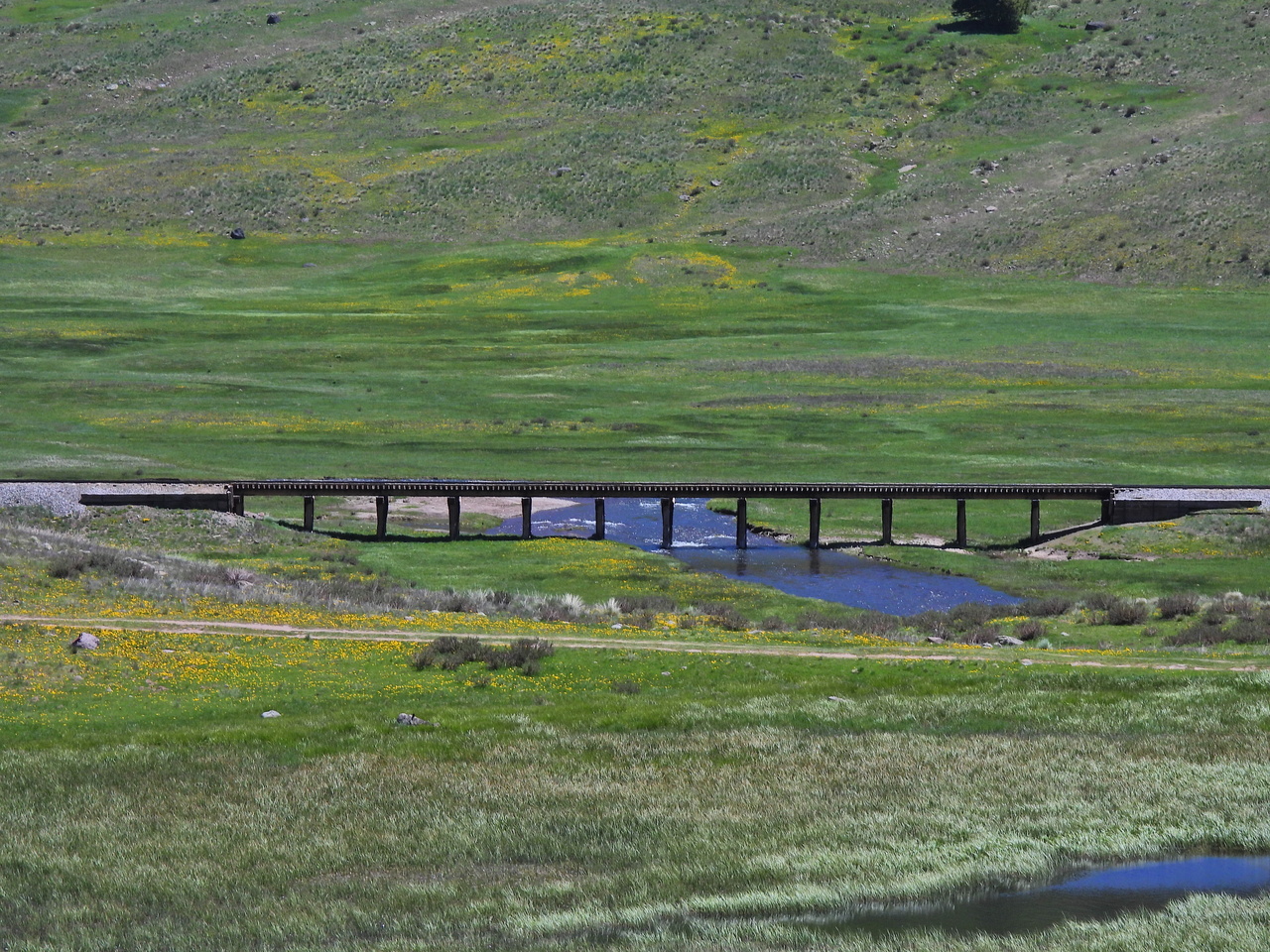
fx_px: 7338
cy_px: 476
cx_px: 635
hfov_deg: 9.9
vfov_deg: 7.4
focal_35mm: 200
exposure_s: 1/1000
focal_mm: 35.7
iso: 100
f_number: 4.5
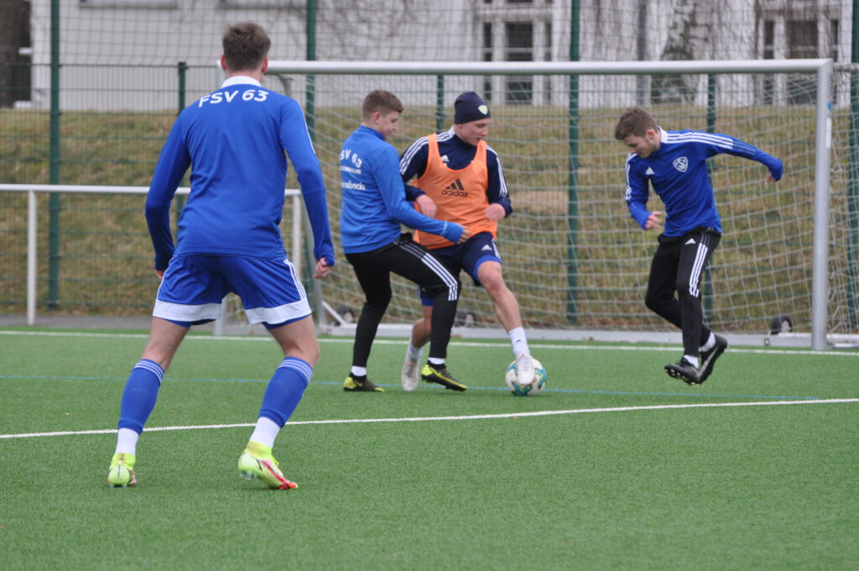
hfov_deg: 7.4
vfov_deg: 4.9
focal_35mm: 278
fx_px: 6613
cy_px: 286
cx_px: 430
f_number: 5
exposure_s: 1/200
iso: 400
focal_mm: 185
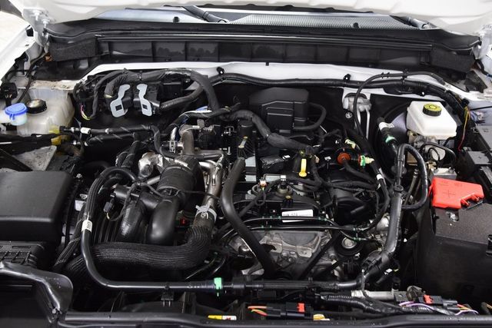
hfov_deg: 53.1
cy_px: 164
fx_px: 492
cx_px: 246
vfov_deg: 36.9
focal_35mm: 36
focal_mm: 24
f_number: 5.6
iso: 1600
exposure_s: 1/15
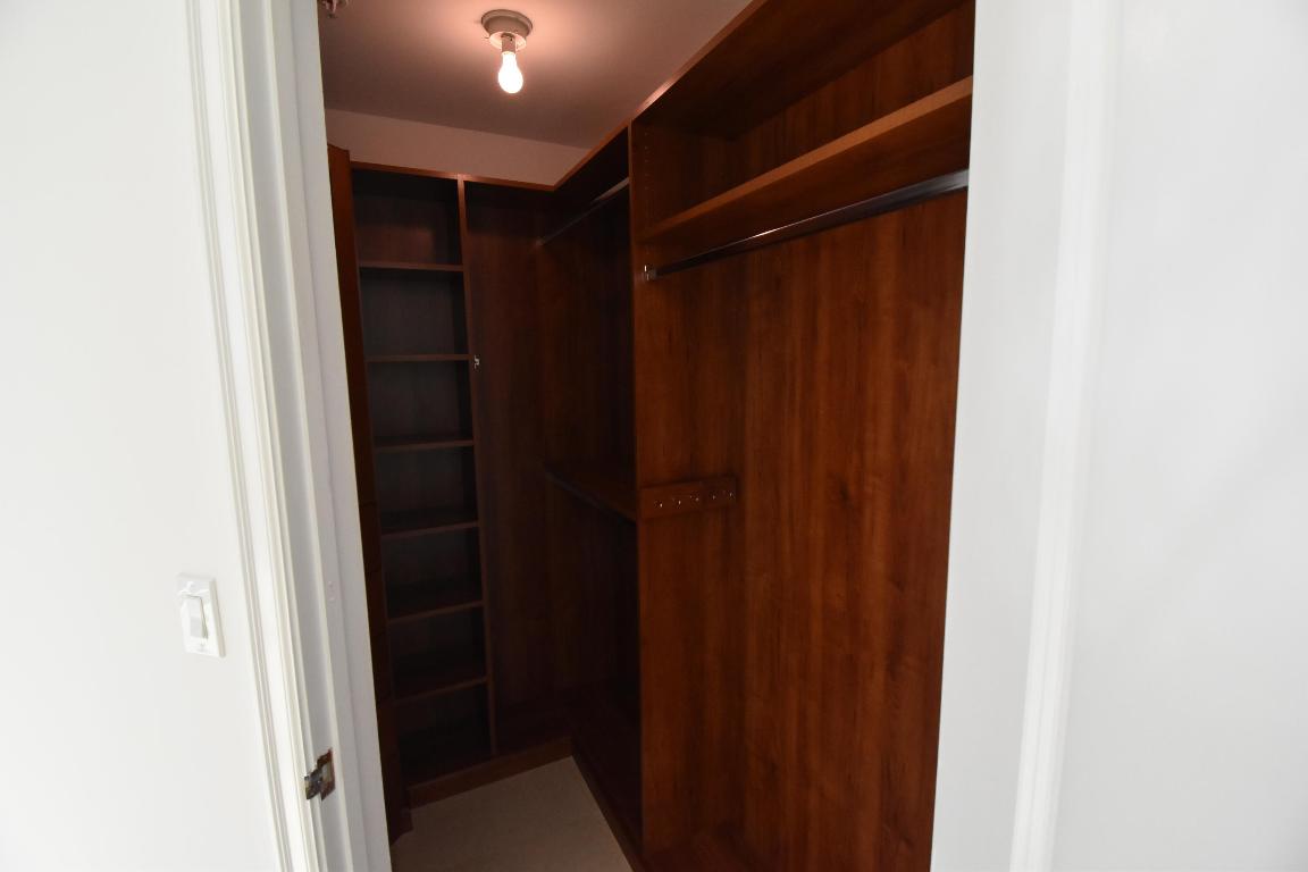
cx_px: 654
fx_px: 545
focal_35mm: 15
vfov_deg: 77.3
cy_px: 436
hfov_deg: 100.4
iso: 2500
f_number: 8
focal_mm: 10
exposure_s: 1/640
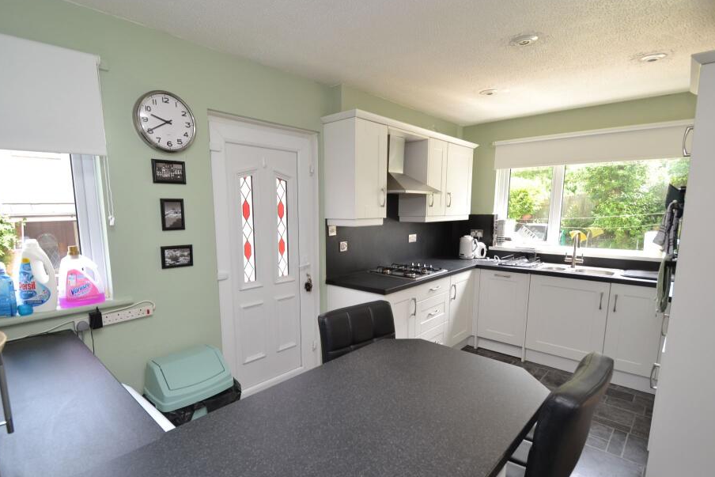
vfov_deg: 70.3
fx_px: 338
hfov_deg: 93.2
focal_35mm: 17
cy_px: 260
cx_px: 346
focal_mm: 10
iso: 400
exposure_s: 1/100
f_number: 5
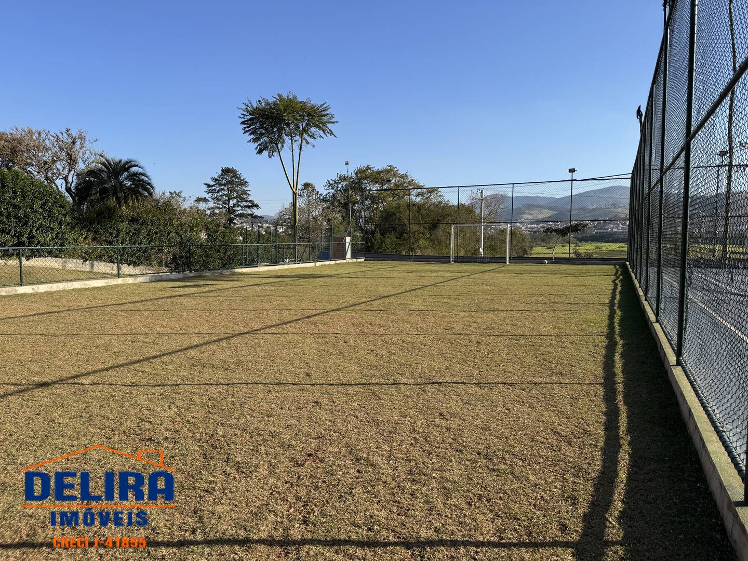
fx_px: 519
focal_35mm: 24
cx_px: 374
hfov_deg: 71.6
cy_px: 280
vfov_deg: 56.8
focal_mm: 6.76
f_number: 1.78
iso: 80
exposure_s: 1/3096
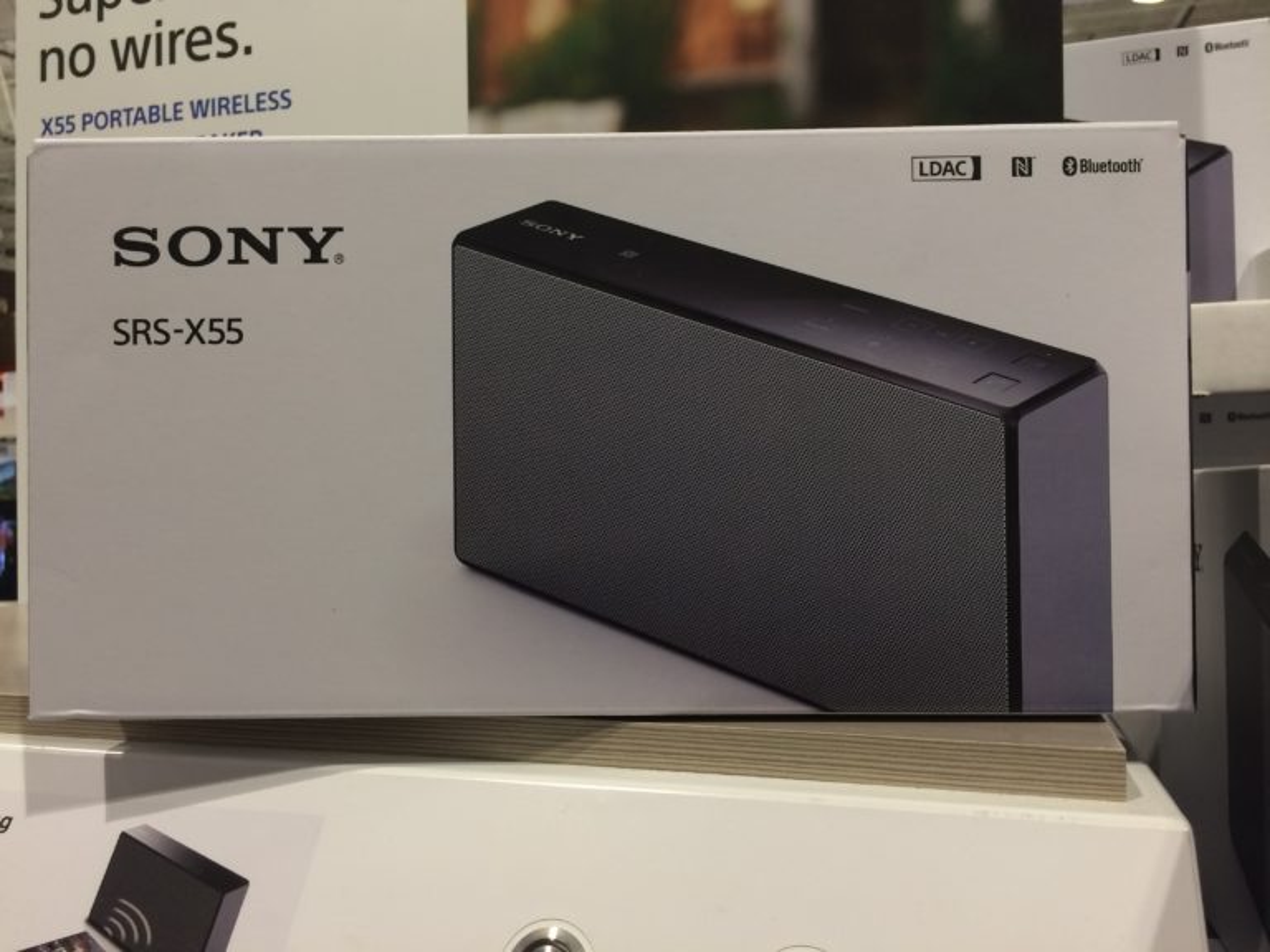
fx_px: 1064
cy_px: 476
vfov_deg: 48.2
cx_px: 635
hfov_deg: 61.7
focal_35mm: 29
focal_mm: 4.15
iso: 64
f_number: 2.2
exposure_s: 1/30
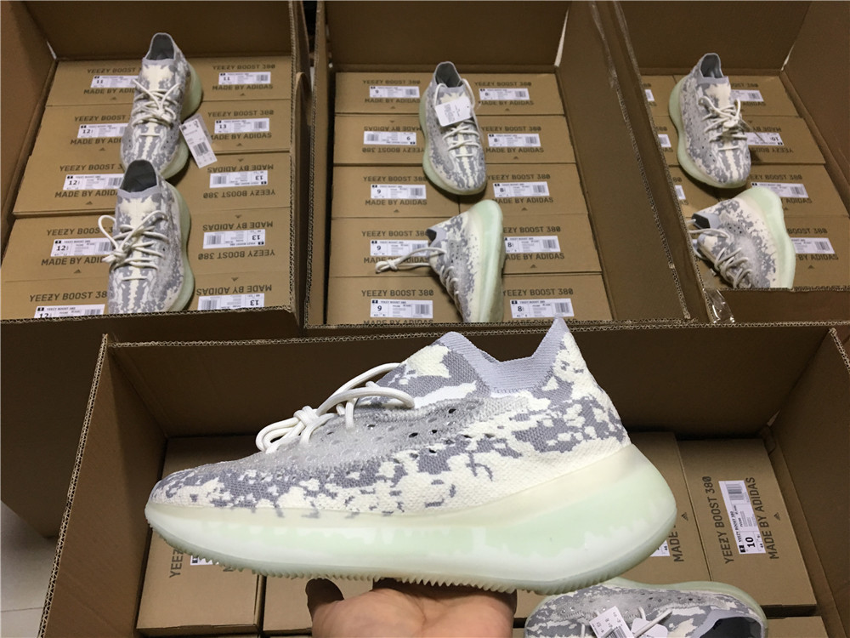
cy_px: 319
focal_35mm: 29
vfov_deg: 48.2
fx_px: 712
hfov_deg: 61.7
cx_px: 425
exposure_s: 1/33
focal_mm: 4.15
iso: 125
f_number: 2.2
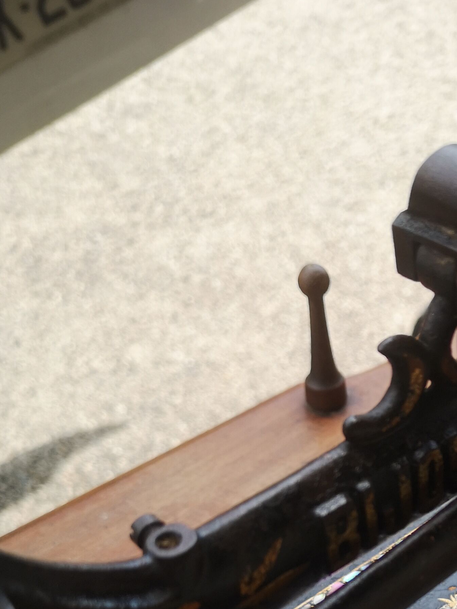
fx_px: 968
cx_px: 454
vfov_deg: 32.0
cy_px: 618
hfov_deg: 25.3
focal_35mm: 55
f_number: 1.8
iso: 50
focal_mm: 5.58
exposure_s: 1/789
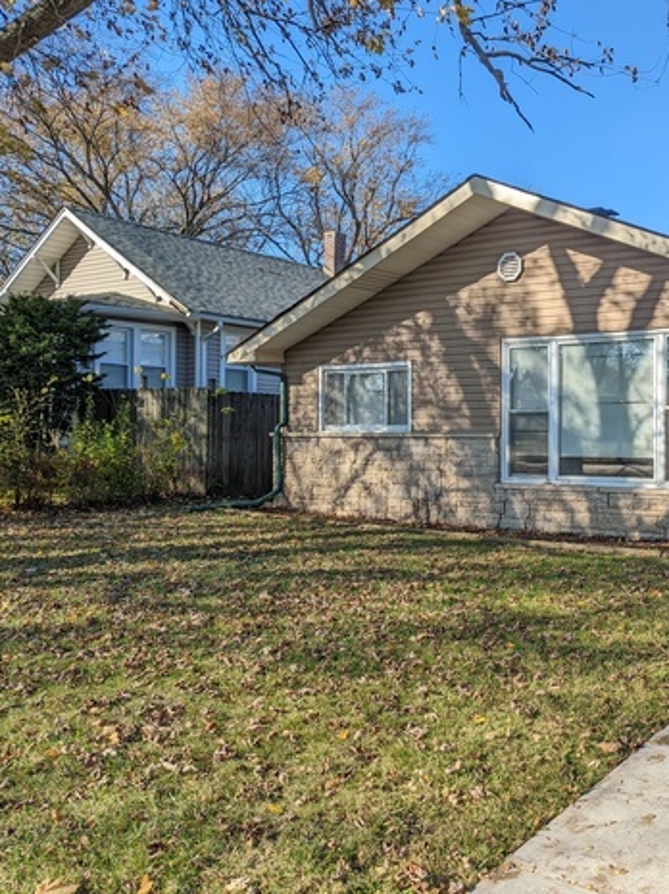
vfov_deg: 55.4
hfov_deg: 40.6
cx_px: 563
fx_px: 852
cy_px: 440
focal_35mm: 33
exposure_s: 1/1397
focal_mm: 6.81
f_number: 1.85
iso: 45
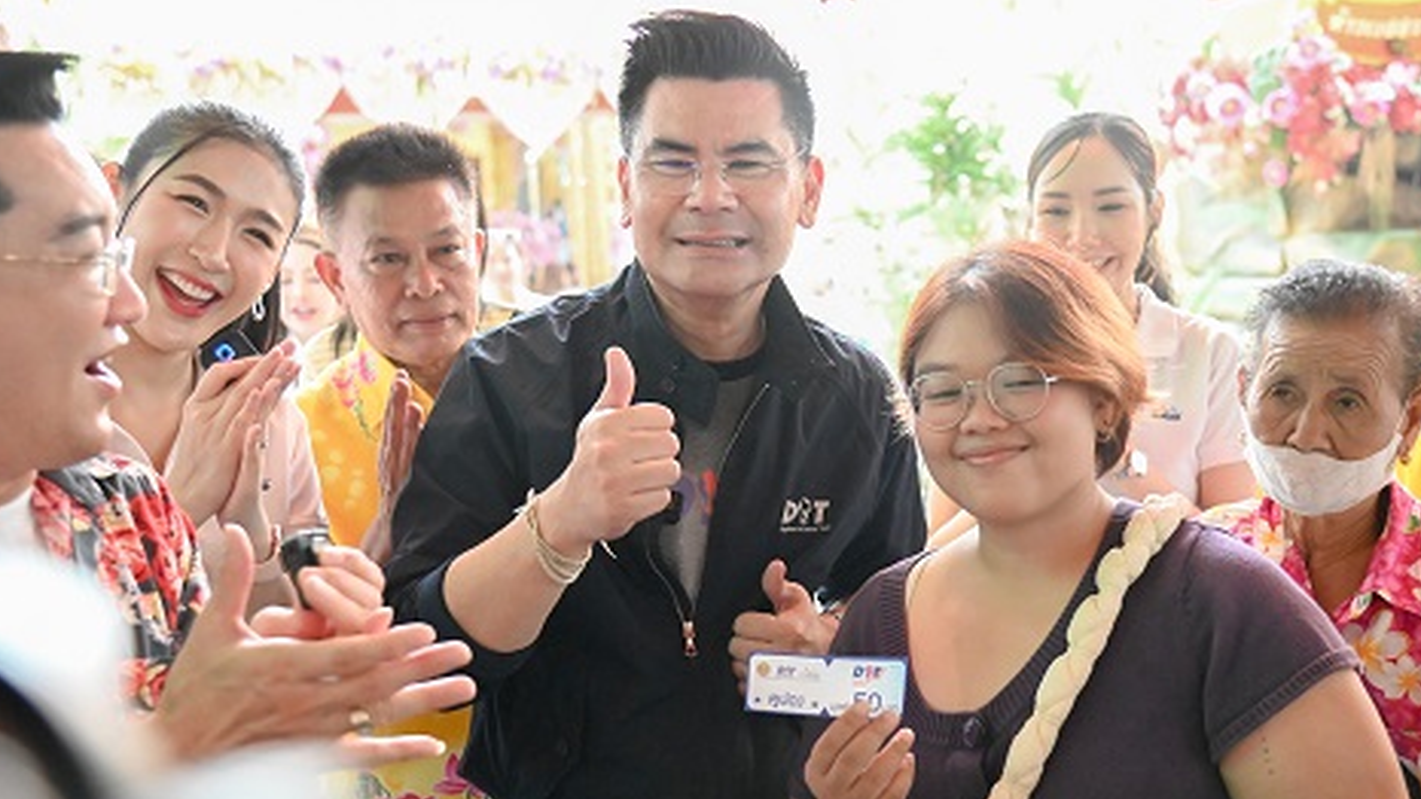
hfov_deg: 42.1
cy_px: 447
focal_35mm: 49
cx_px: 782
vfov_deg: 24.4
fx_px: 1846
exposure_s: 1/400
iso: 11400
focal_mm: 40
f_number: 4
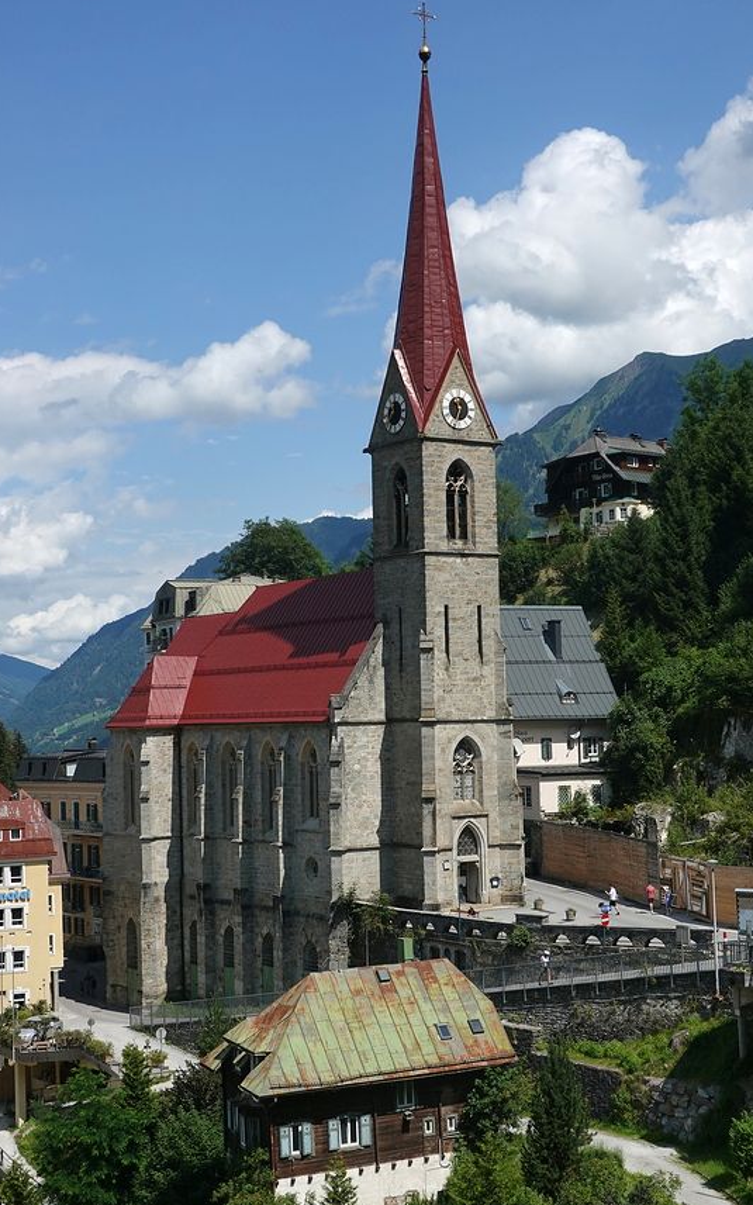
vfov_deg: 40.3
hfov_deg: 25.8
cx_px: 369
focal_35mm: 50
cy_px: 624
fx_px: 1642
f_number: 4.5
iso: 125
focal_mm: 15.59
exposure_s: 1/1600
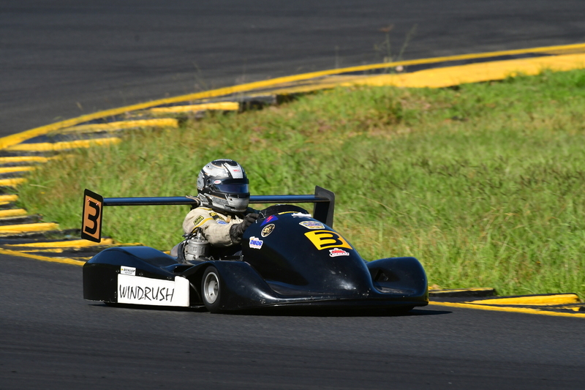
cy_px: 195
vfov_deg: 1.8
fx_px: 12184
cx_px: 292
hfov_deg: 2.8
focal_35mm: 750
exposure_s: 1/640
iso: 400
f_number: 11
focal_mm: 500
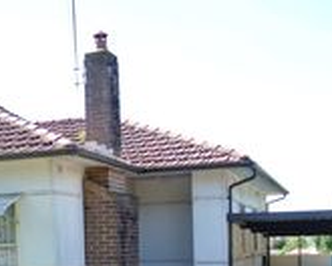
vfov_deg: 20.7
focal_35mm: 72
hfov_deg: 24.2
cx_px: -54
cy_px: 249
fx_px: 707
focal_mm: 10
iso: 100
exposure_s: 1/250
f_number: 4
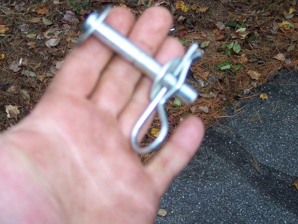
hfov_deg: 35.3
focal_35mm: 54
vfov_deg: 27.0
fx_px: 465
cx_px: 106
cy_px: 94
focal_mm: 8
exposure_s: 1/30
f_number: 2.8
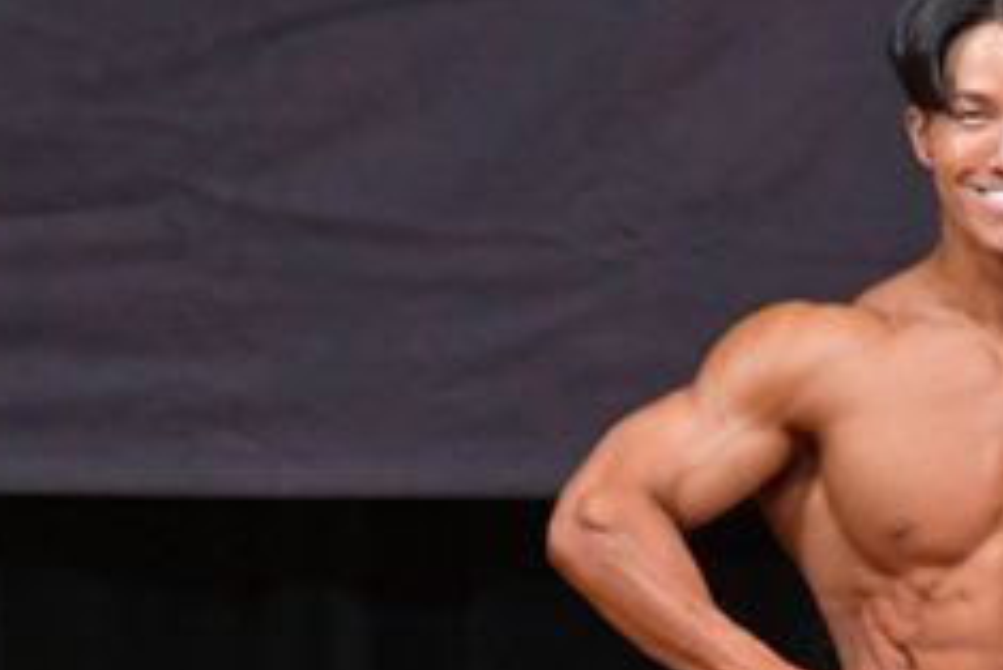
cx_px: 911
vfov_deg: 1.5
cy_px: 918
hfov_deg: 2.2
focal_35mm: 938
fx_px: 26149
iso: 5000
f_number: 5.6
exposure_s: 1/400
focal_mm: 190
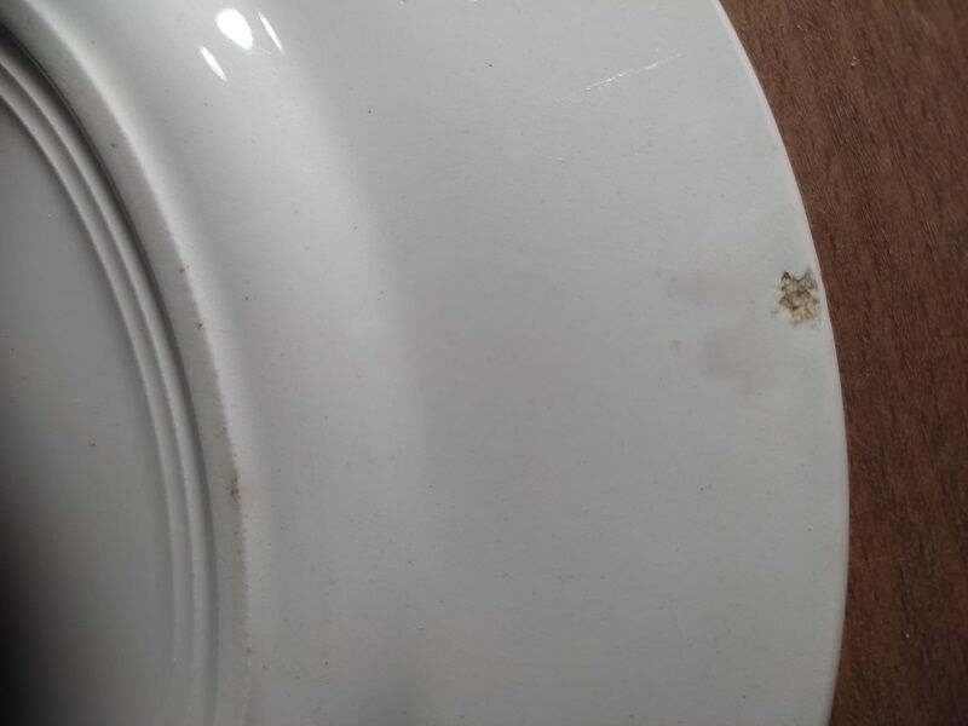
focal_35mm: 26
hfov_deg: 67.3
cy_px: 363
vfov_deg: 53.1
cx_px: 484
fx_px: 727
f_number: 1.79
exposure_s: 1/33
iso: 271
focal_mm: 4.74
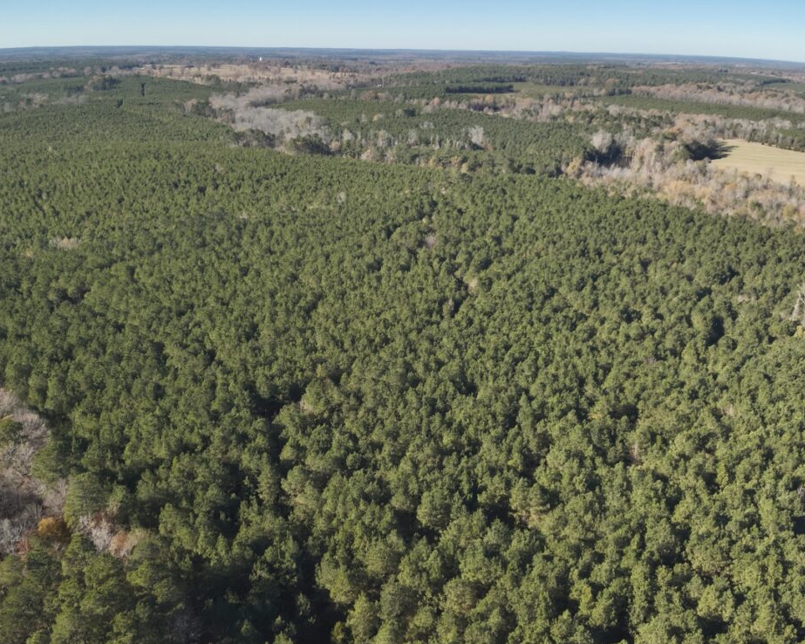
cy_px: 327
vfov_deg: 54.9
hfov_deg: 66.0
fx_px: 619
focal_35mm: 26
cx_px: 397
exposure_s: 1/725
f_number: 2.8
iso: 100
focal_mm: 4.4
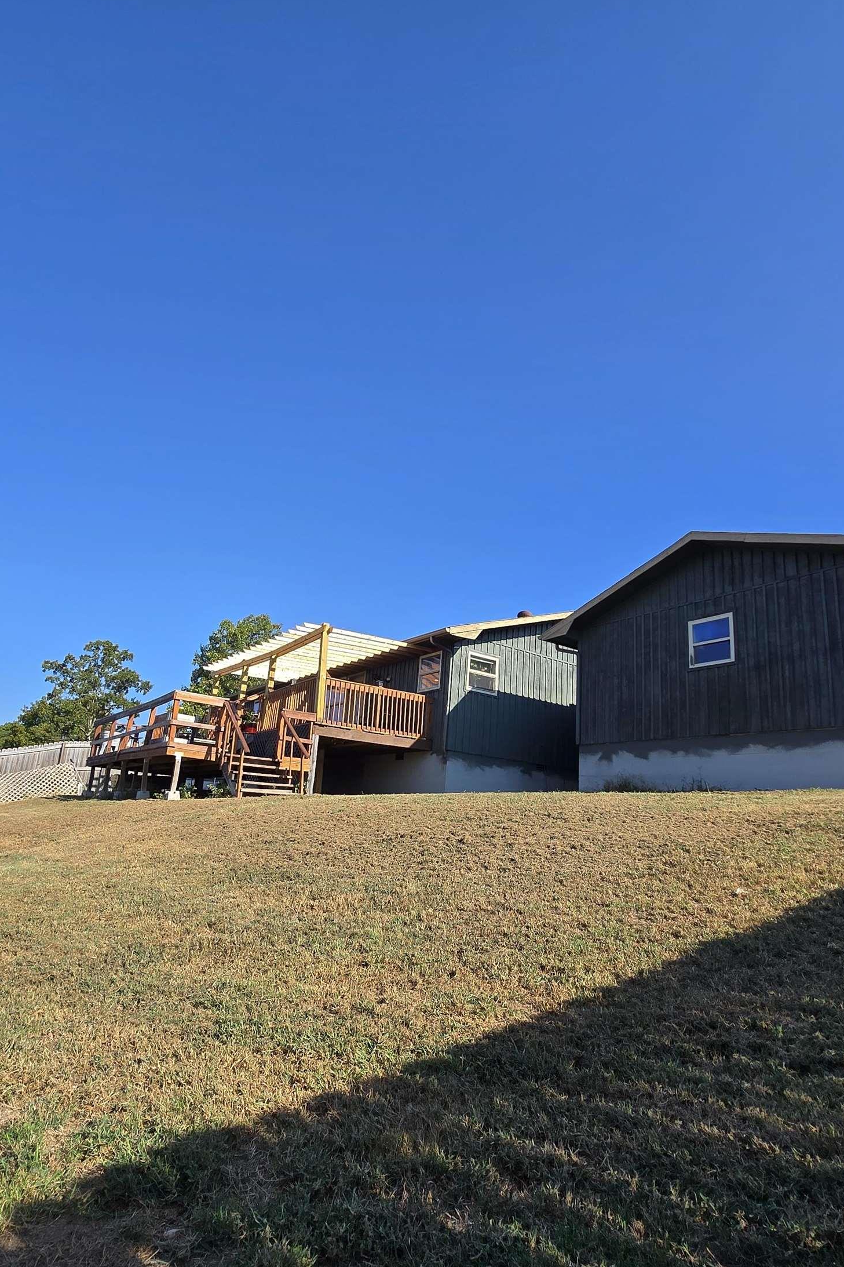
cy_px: 622
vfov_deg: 86.9
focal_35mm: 19
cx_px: 425
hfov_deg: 64.5
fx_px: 668
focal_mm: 2.2
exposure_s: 1/1641
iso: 50
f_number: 2.2
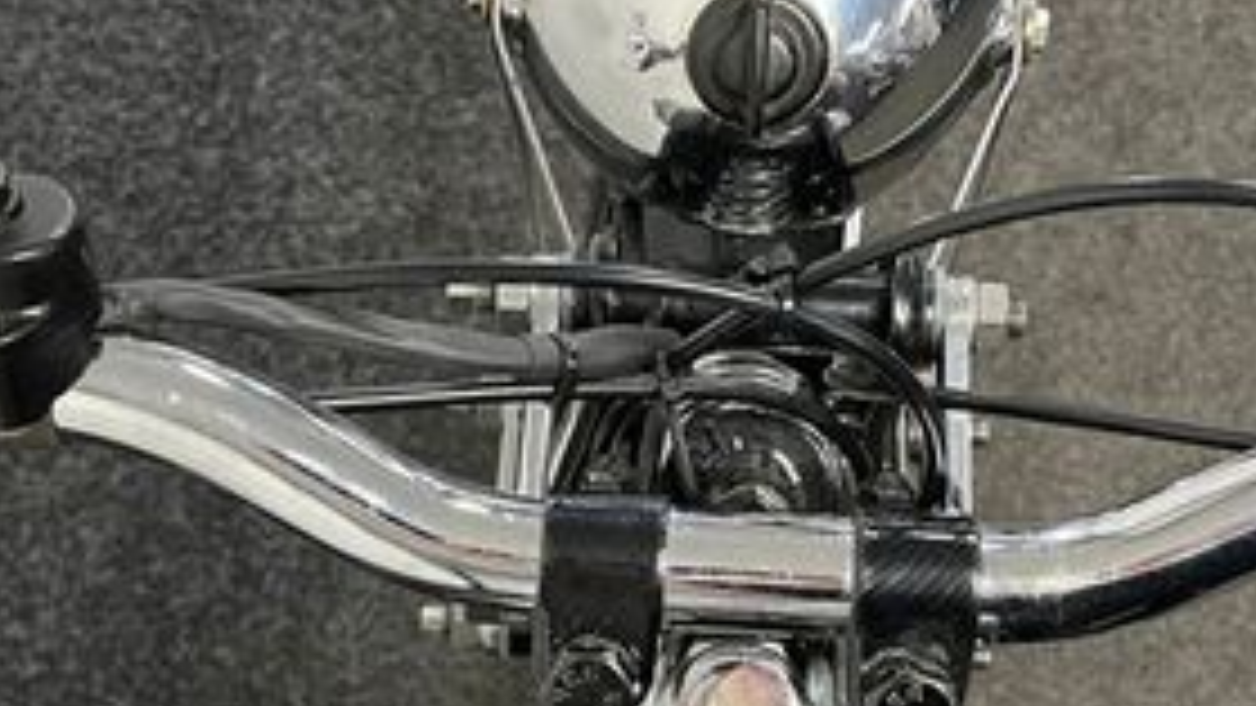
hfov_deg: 32.4
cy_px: 594
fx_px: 2165
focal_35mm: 65
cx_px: 626
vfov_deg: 18.3
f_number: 1.6
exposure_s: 1/50
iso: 250
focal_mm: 5.1
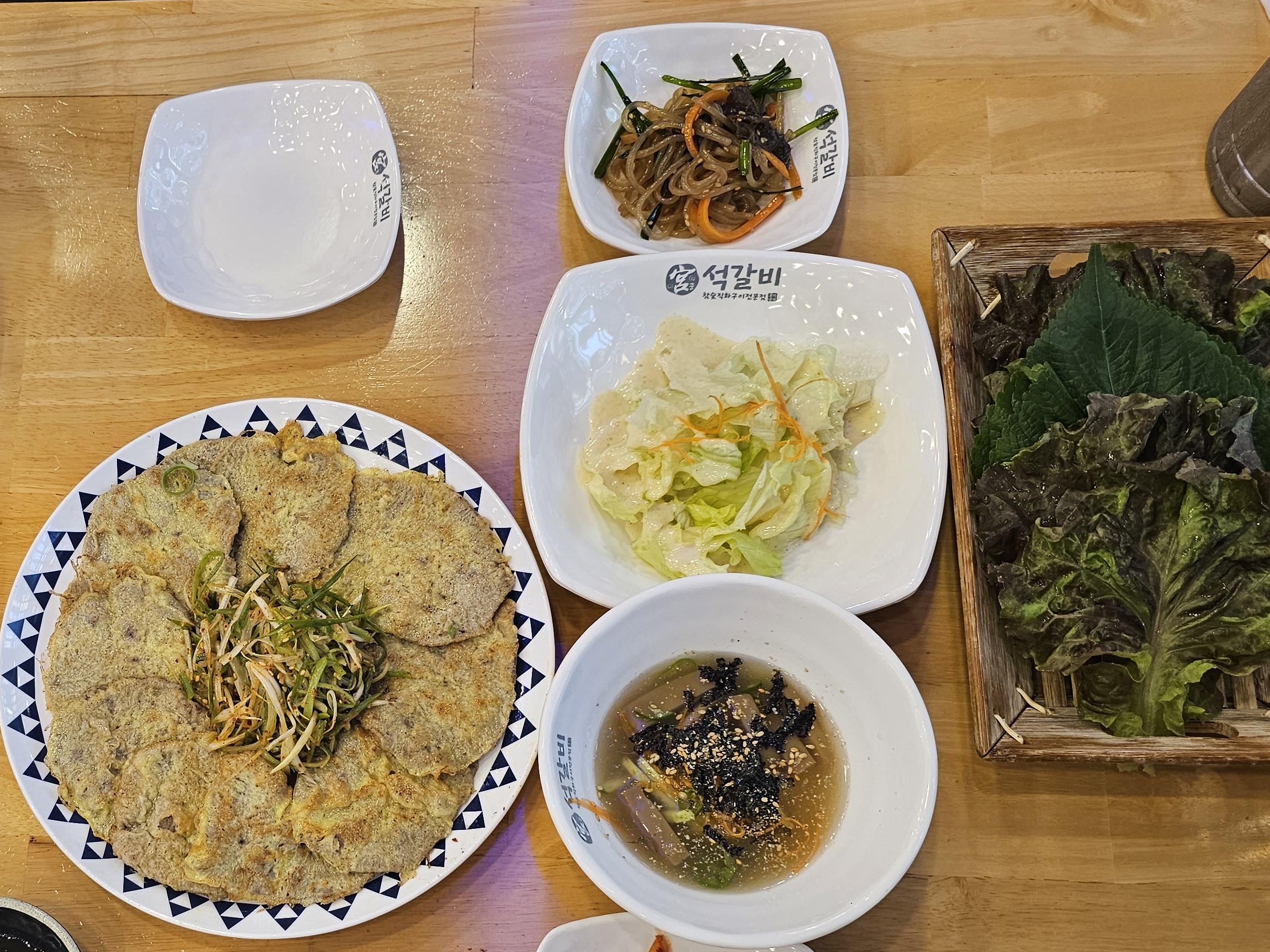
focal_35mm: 38
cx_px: 313
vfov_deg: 36.9
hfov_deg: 47.1
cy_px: 698
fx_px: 1394
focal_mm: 6.3
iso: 160
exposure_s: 1/120
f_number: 1.7
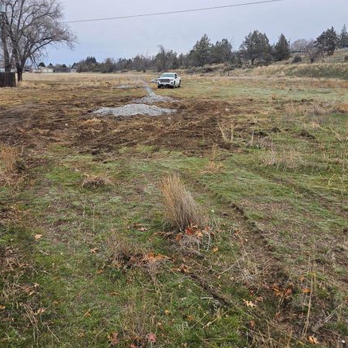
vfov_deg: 51.5
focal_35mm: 31
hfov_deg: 52.5
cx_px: 166
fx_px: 353
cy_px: 115
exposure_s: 1/666
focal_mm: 5.4
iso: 25
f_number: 1.8
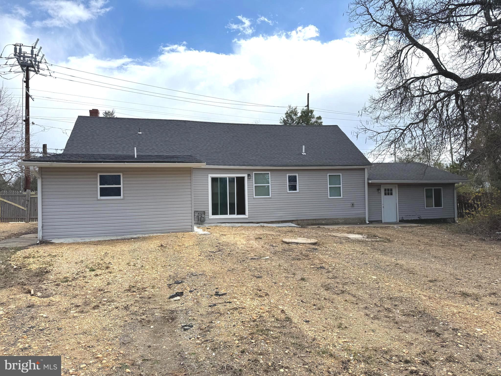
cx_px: 250
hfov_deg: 71.6
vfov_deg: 56.8
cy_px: 188
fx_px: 347
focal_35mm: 24
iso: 80
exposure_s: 1/6410
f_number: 1.78
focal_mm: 6.76
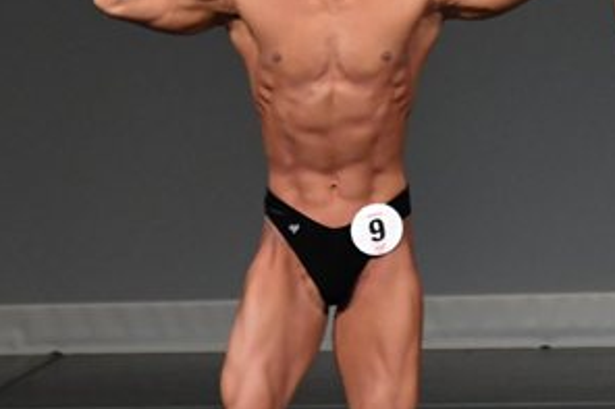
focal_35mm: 902
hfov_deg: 2.3
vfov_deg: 1.5
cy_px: 191
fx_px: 15400
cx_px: 369
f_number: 5.6
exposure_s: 1/400
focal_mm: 230
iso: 4000
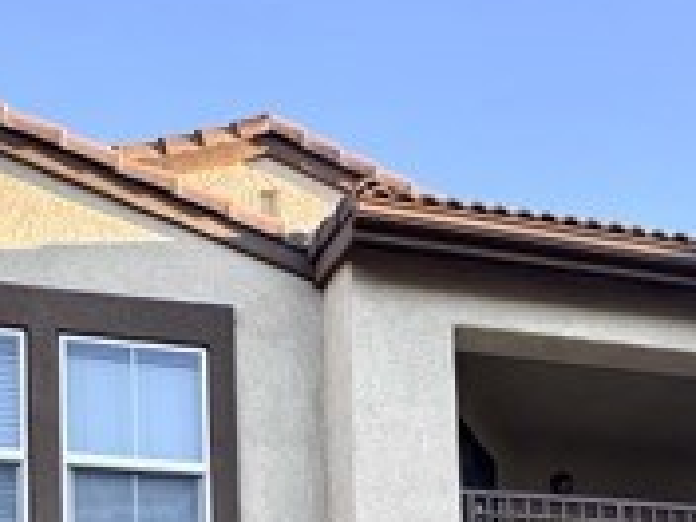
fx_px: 1025
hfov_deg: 37.1
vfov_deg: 20.7
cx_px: 229
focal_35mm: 51
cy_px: 921
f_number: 2.2
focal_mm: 2.22
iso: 50
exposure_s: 1/99
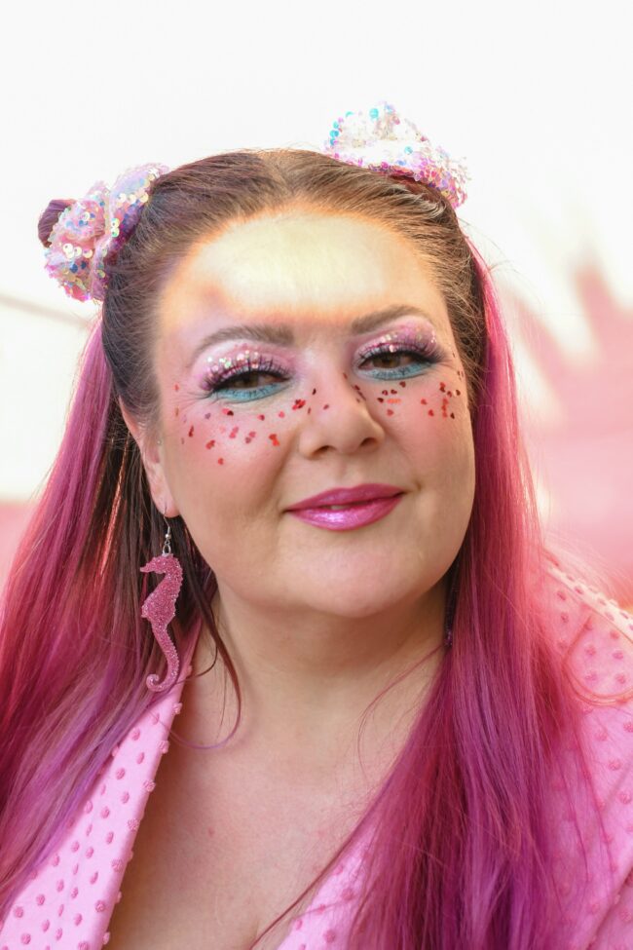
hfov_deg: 26.0
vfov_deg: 38.2
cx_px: 316
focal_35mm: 52
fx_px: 1371
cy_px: 475
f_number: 5
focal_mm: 35
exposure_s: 1/640
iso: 640
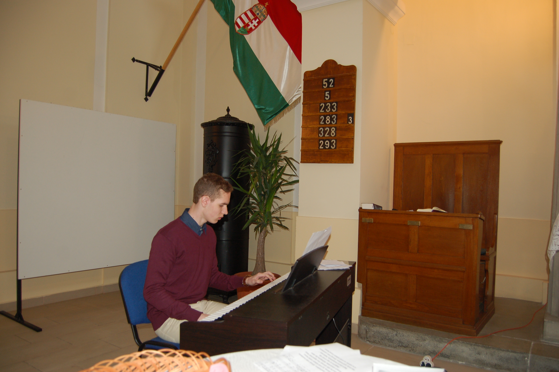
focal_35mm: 27
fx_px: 419
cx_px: 280
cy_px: 186
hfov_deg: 67.4
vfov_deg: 47.8
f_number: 3.5
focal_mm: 18
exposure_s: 1/60
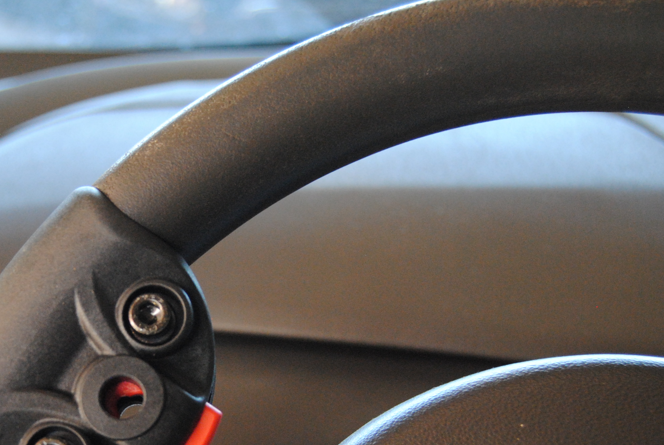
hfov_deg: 29.0
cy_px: 376
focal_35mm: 68
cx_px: 131
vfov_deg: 19.8
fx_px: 1256
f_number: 4
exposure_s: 1/30
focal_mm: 26
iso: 900
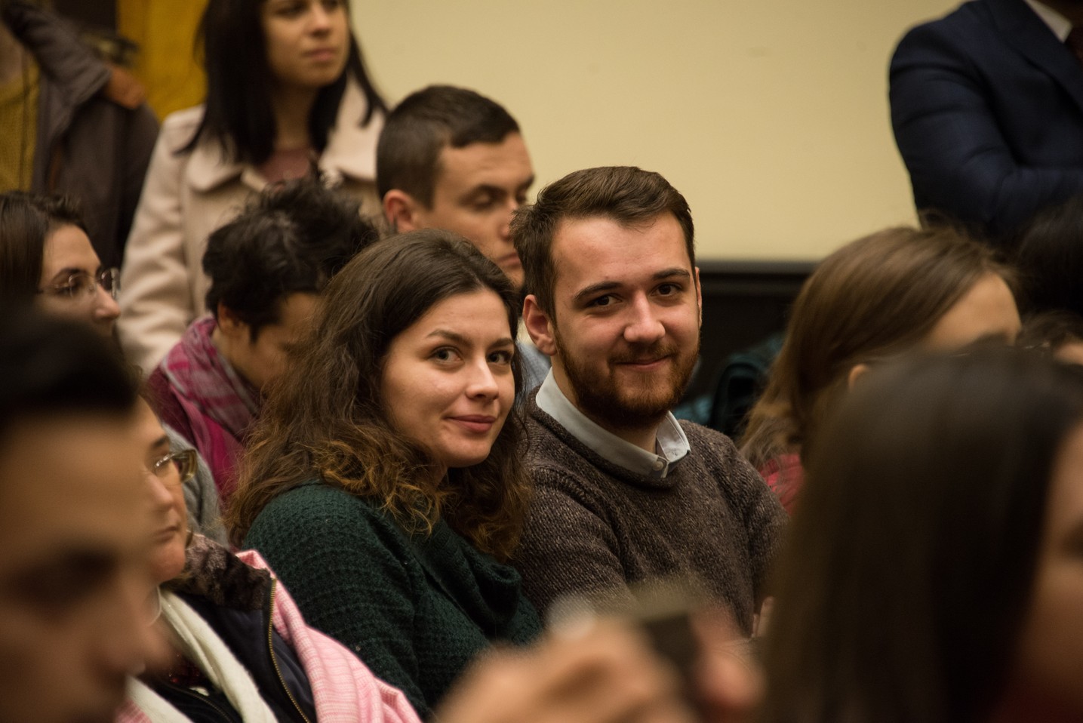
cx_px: 542
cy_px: 362
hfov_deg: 6.9
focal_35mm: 300
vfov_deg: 4.6
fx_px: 9028
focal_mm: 300
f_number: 5.6
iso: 2500
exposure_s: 1/40
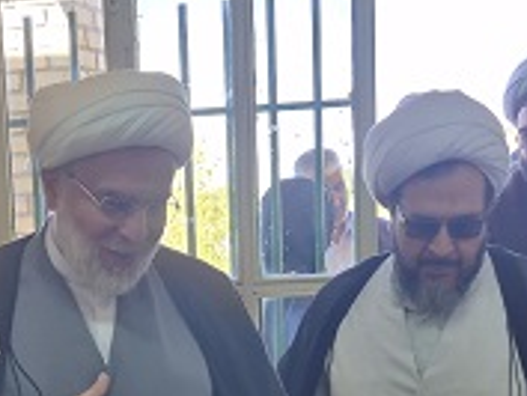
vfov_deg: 15.7
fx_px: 1386
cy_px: 469
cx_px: 143
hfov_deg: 21.4
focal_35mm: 91
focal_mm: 5.4
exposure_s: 1/100
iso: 32
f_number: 1.8
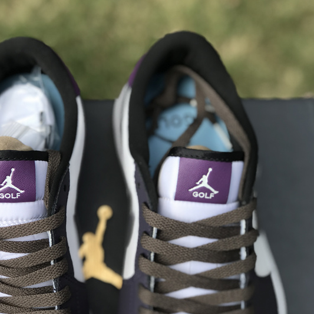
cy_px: 155
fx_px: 718
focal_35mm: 70
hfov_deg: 24.5
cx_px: 105
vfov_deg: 24.7
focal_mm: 6.6
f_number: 2.8
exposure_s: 1/128
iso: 20
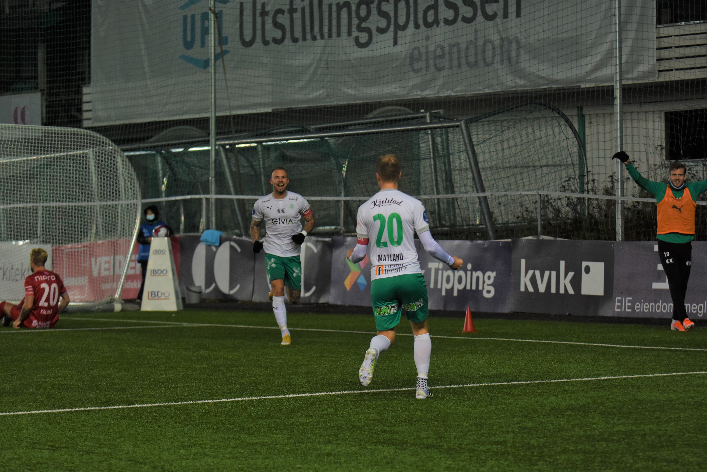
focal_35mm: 147
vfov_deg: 9.3
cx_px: 354
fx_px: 2887
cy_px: 236
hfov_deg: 14.0
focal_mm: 98
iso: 400
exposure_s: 1/800
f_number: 2.8
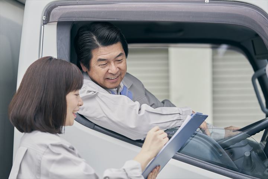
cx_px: 134
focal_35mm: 104
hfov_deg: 19.6
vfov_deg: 13.2
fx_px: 774
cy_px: 90
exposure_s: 1/500
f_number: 3.2
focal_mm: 104
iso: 100
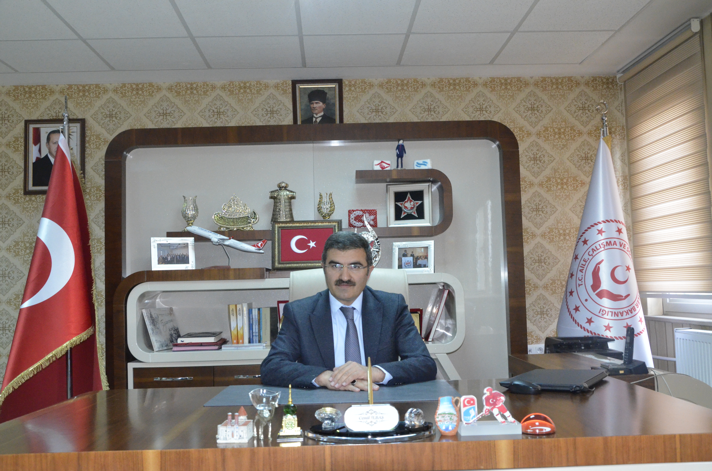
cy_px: 236
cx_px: 356
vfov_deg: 36.7
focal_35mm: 36
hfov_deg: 53.2
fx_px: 711
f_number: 7.1
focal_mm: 24
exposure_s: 1/60
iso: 4000
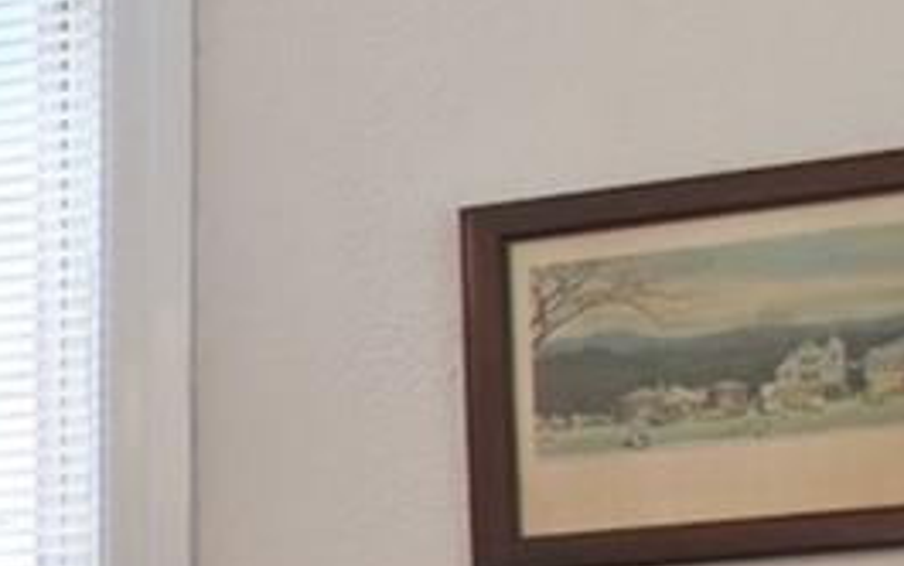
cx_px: -1982
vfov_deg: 9.7
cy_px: 973
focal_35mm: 130
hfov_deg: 10.3
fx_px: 3203
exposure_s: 1/25
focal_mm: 11
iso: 640
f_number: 8
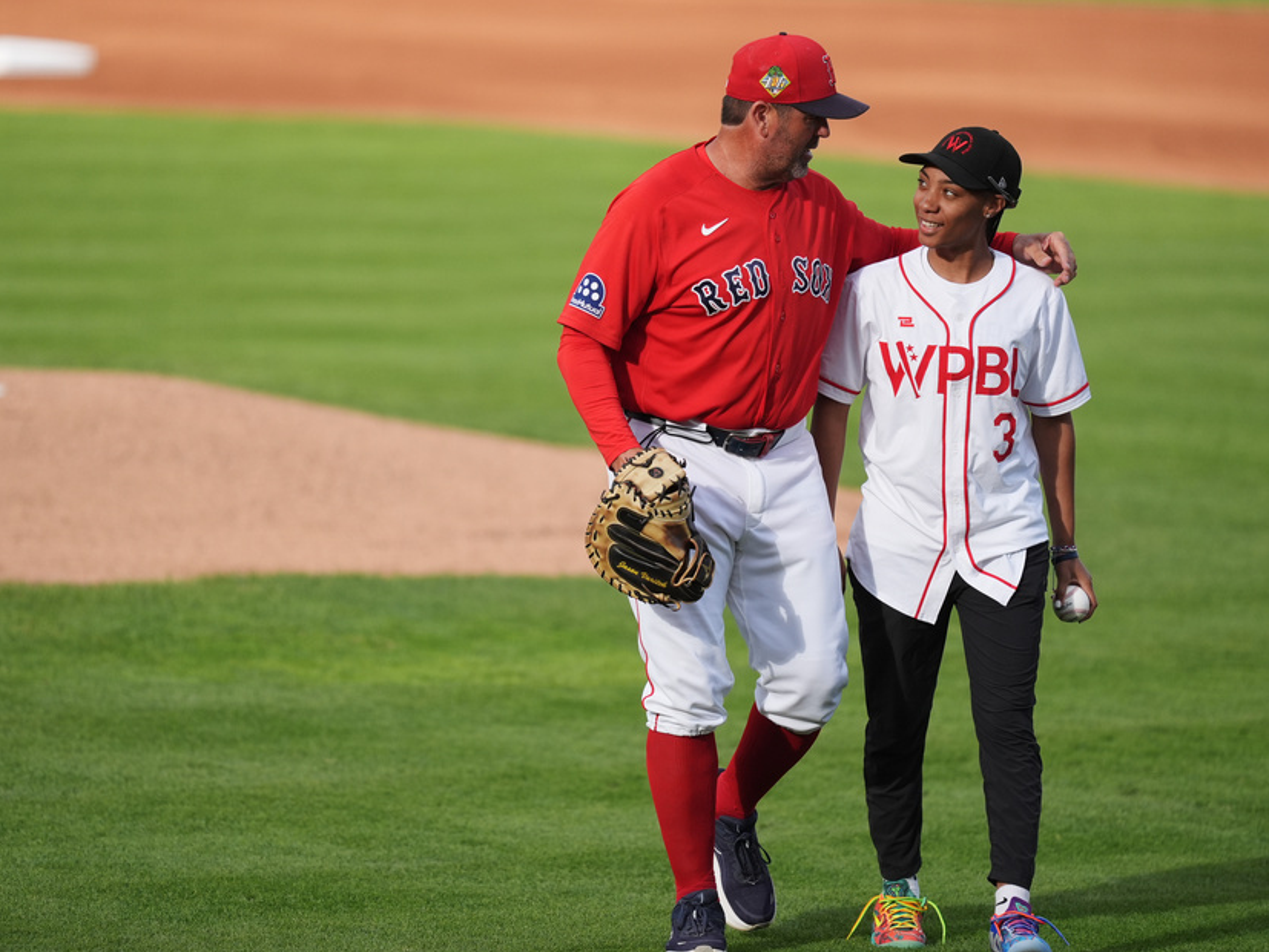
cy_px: 485
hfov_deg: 4.2
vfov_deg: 3.1
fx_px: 17457
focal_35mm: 476
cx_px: 635
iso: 800
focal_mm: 400
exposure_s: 1/6400
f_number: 2.8
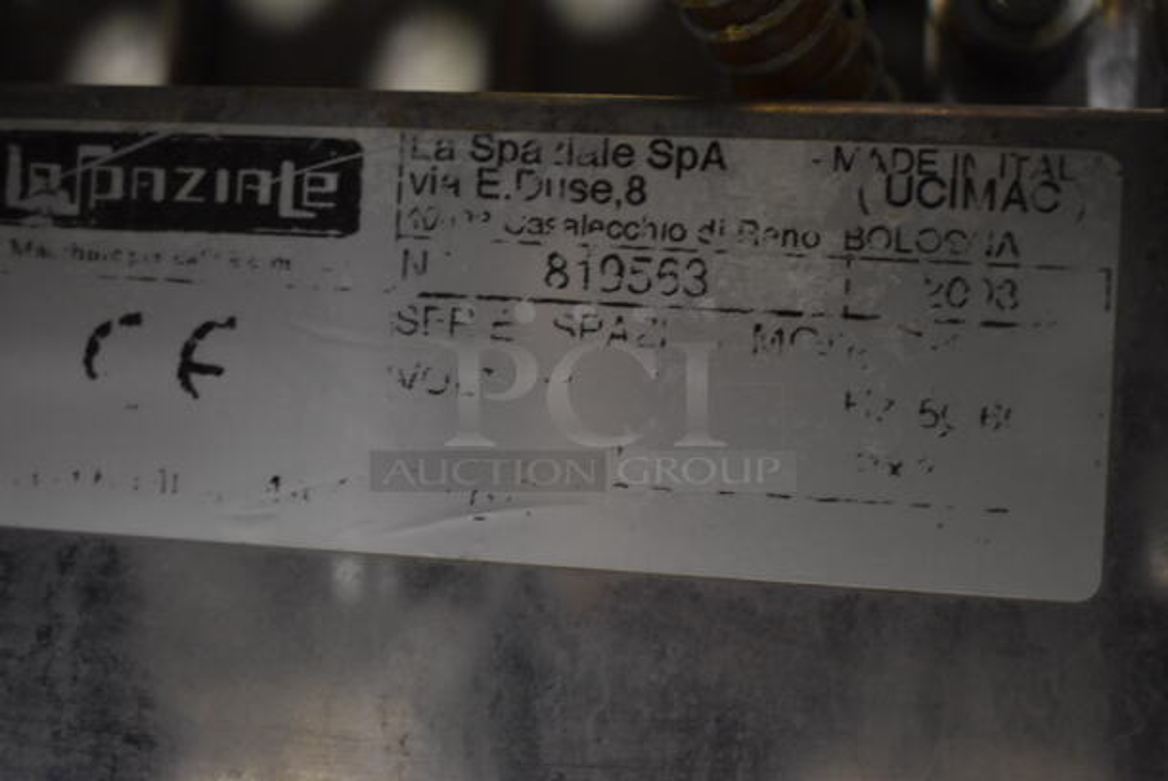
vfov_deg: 25.8
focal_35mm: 52
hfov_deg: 37.8
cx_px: 584
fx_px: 1705
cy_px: 390
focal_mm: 35
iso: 3200
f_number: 4.5
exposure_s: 1/40
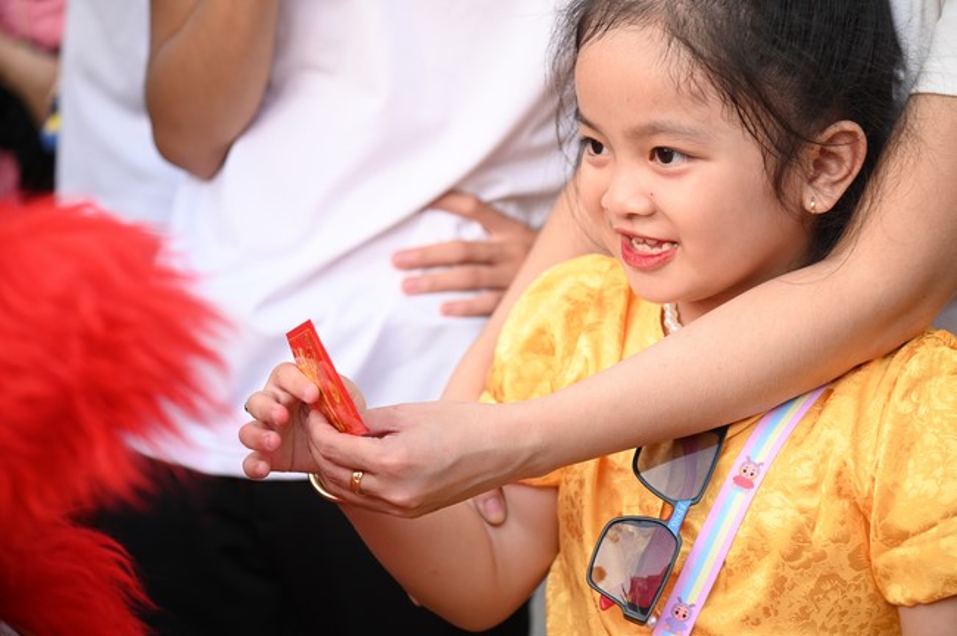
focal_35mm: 105
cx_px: 478
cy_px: 318
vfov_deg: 13.0
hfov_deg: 19.5
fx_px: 2788
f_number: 4.5
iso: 400
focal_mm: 105
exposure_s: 1/200
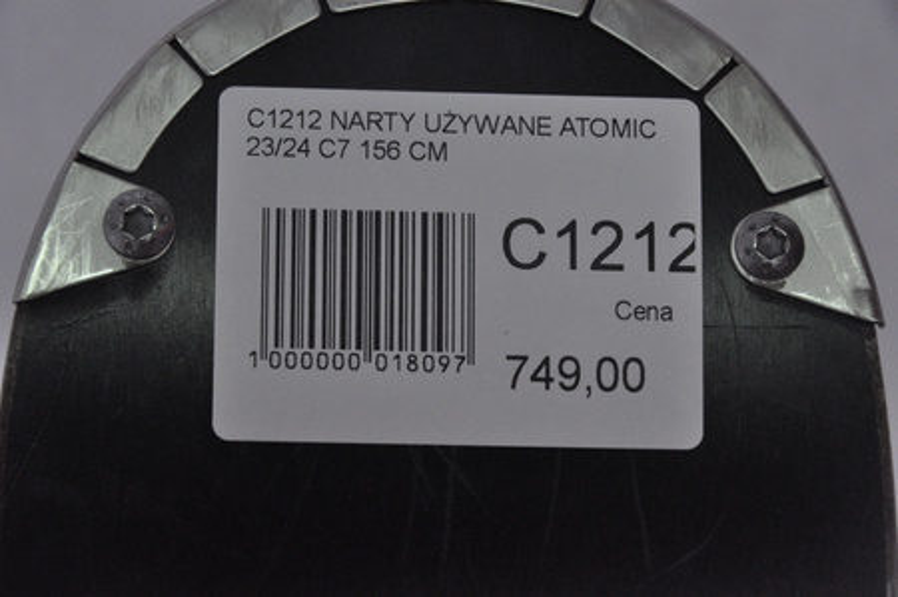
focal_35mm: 158
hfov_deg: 13.1
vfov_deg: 8.7
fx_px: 3924
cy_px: 298
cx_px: 449
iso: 3200
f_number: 9.5
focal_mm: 105
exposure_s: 1/125
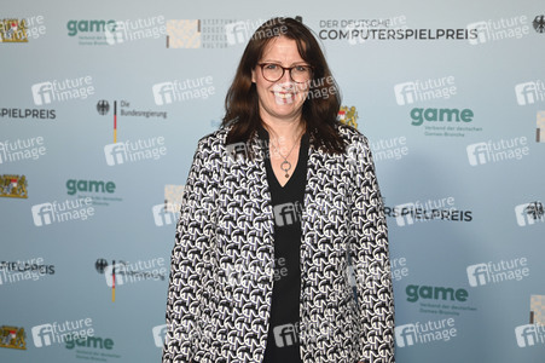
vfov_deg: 23.3
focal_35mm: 58
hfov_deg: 34.5
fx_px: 877
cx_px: 272
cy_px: 182
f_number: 4
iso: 1000
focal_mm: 58
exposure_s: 1/160
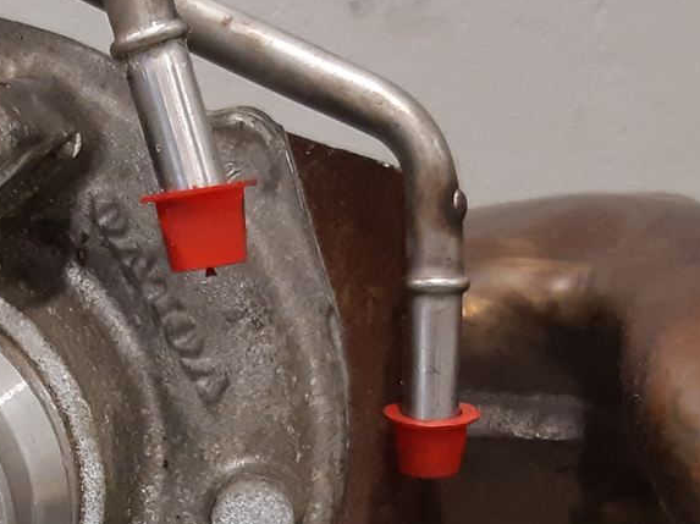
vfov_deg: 15.2
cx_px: 138
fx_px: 1879
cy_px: 658
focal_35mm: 93
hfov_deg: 20.8
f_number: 1.7
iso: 160
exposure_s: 1/50
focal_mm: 3.93
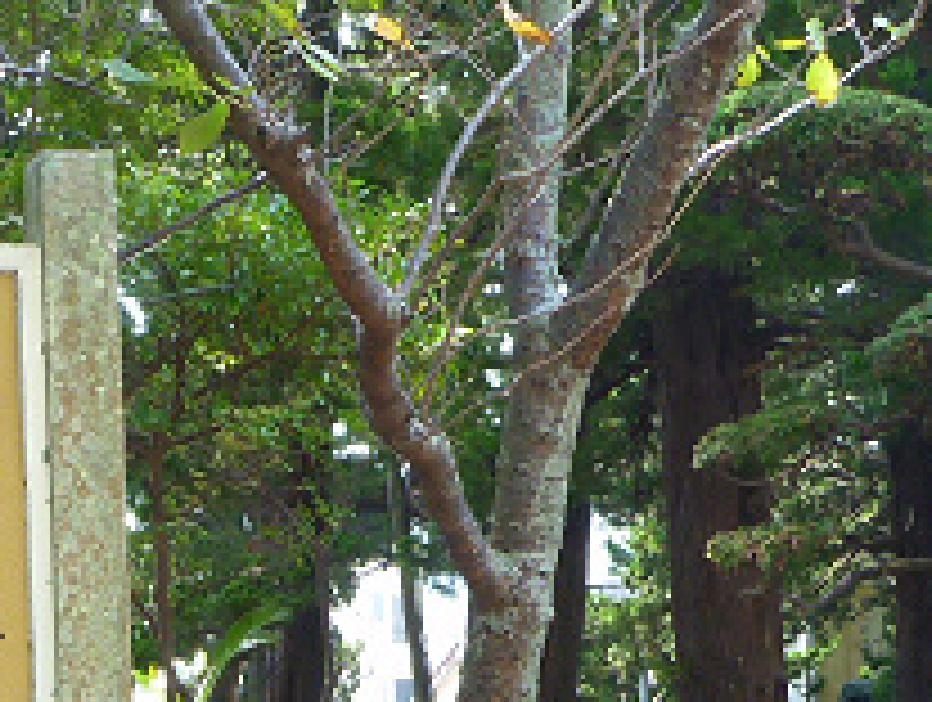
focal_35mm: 108
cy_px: 1062
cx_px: 311
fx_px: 2913
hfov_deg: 18.1
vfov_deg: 13.0
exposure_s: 1/40
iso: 80
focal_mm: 4.9
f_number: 3.3
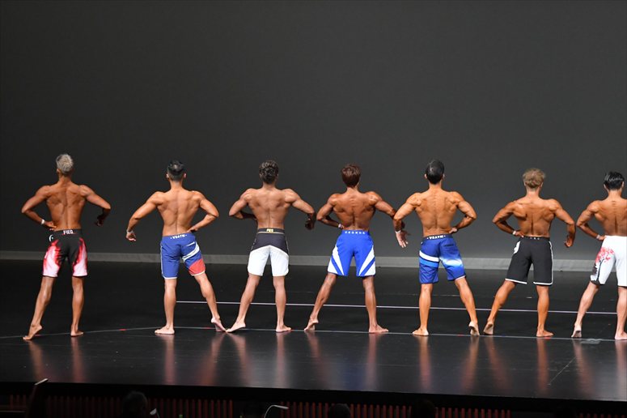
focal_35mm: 157
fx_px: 2733
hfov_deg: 13.1
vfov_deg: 8.7
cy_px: 209
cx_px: 314
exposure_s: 1/400
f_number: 5.6
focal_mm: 105
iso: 4000
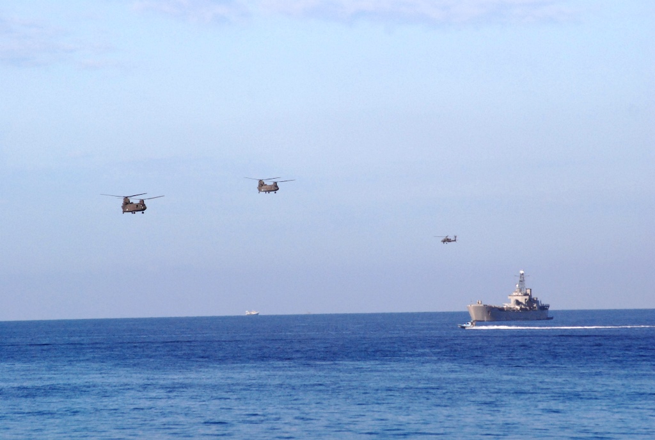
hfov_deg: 9.1
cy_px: 220
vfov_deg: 6.1
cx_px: 328
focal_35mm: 225
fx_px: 4101
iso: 1000
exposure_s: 1/3200
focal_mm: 150
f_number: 7.1
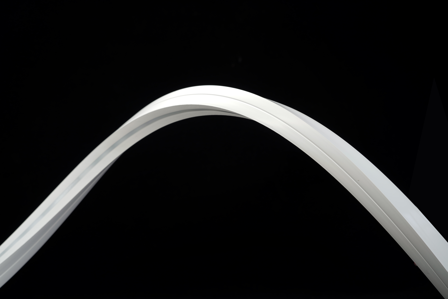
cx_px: 224
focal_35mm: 45
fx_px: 560
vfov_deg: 29.9
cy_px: 150
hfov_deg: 43.6
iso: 50
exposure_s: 1/15
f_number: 8
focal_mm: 45
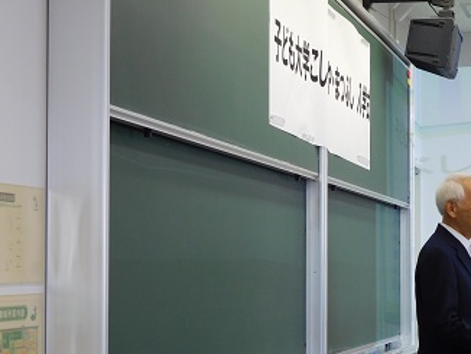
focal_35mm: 99
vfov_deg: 14.9
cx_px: 316
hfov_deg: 19.8
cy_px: 237
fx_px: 1348
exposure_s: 1/30
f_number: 4.5
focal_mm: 12.5
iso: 160
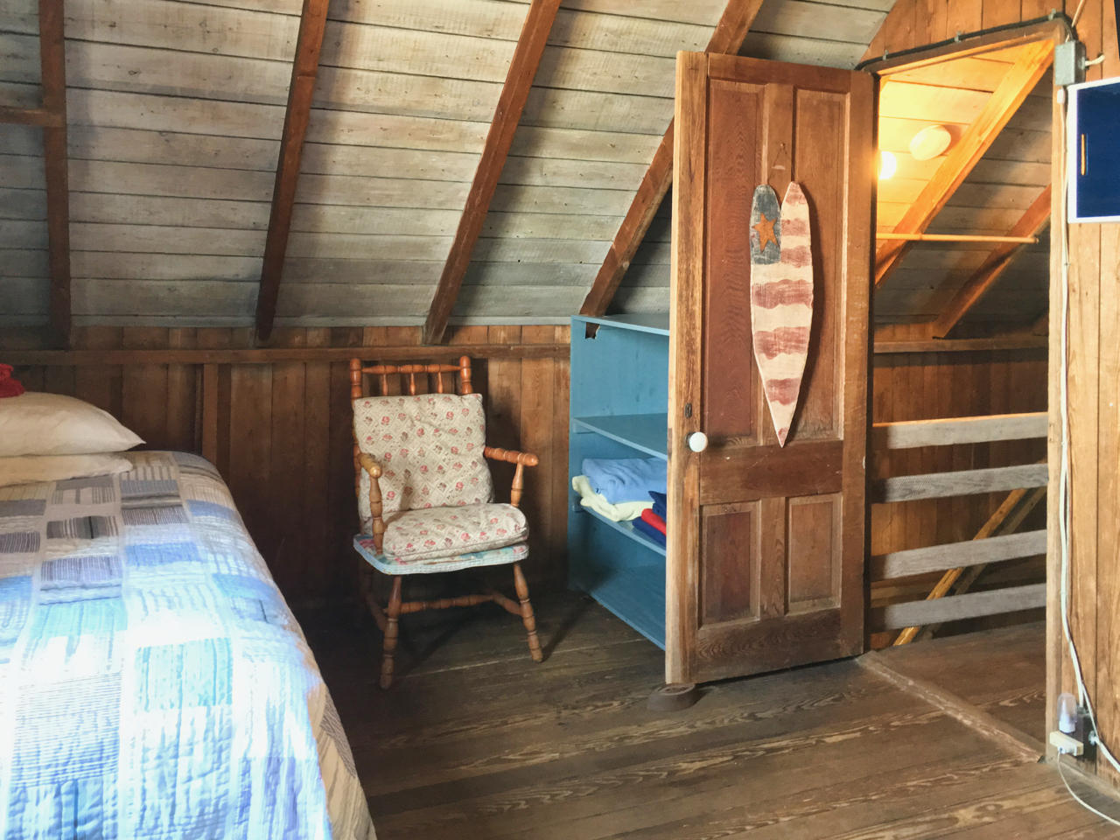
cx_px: 560
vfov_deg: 48.2
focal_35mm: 29
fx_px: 938
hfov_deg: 61.7
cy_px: 420
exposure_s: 1/17
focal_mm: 4.15
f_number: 2.2
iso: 200
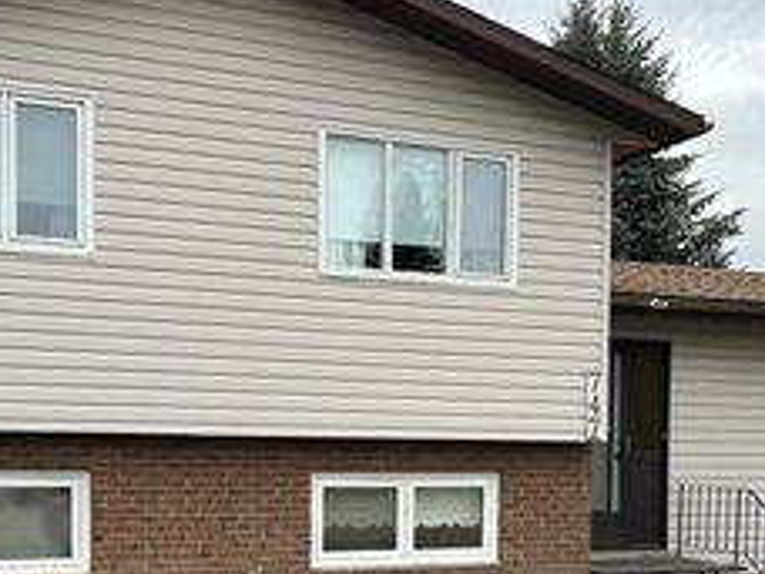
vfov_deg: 24.9
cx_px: 463
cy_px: 512
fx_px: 1260
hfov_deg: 33.7
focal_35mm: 57
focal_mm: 5.7
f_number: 1.5
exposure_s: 1/639
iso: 50
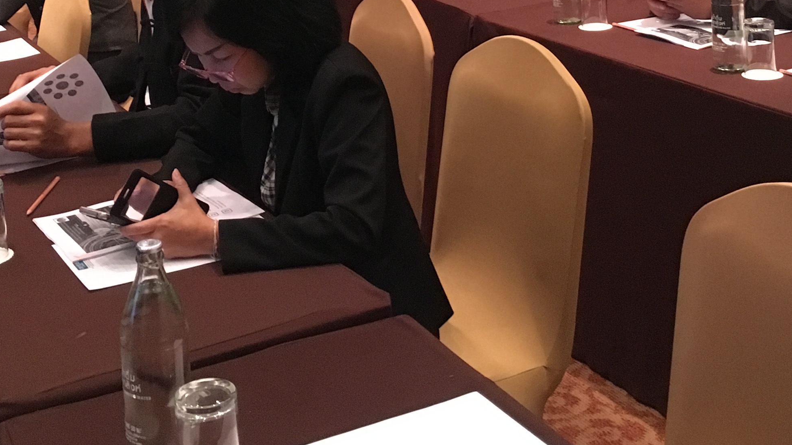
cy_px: -126
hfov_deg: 32.4
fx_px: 1365
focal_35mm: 65
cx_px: 390
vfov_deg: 17.4
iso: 320
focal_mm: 4.15
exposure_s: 1/17
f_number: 2.2
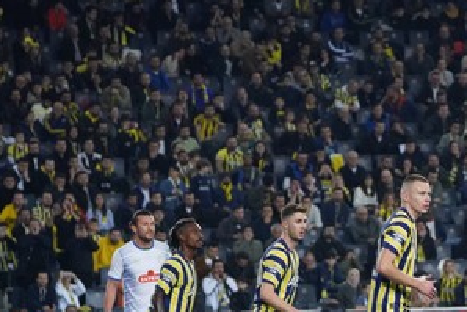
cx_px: 517
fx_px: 4906
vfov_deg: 3.6
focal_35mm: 378
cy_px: 297
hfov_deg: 5.4
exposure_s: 1/2000
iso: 10000
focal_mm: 168
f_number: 5.6
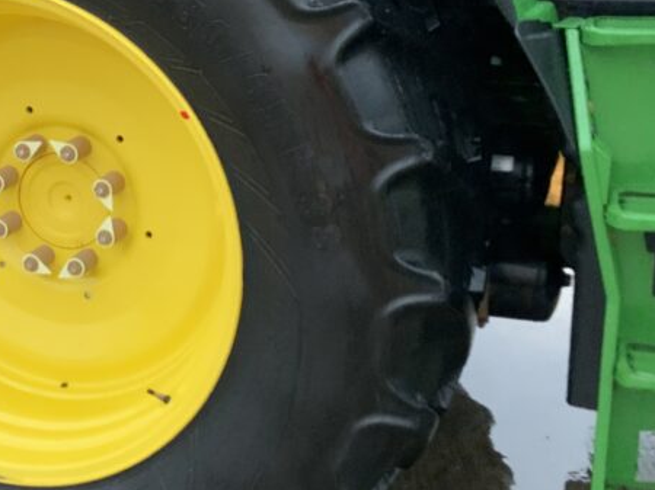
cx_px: 172
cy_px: 215
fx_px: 1248
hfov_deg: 29.0
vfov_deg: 22.2
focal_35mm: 66
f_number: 1.8
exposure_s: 1/60
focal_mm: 3
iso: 160
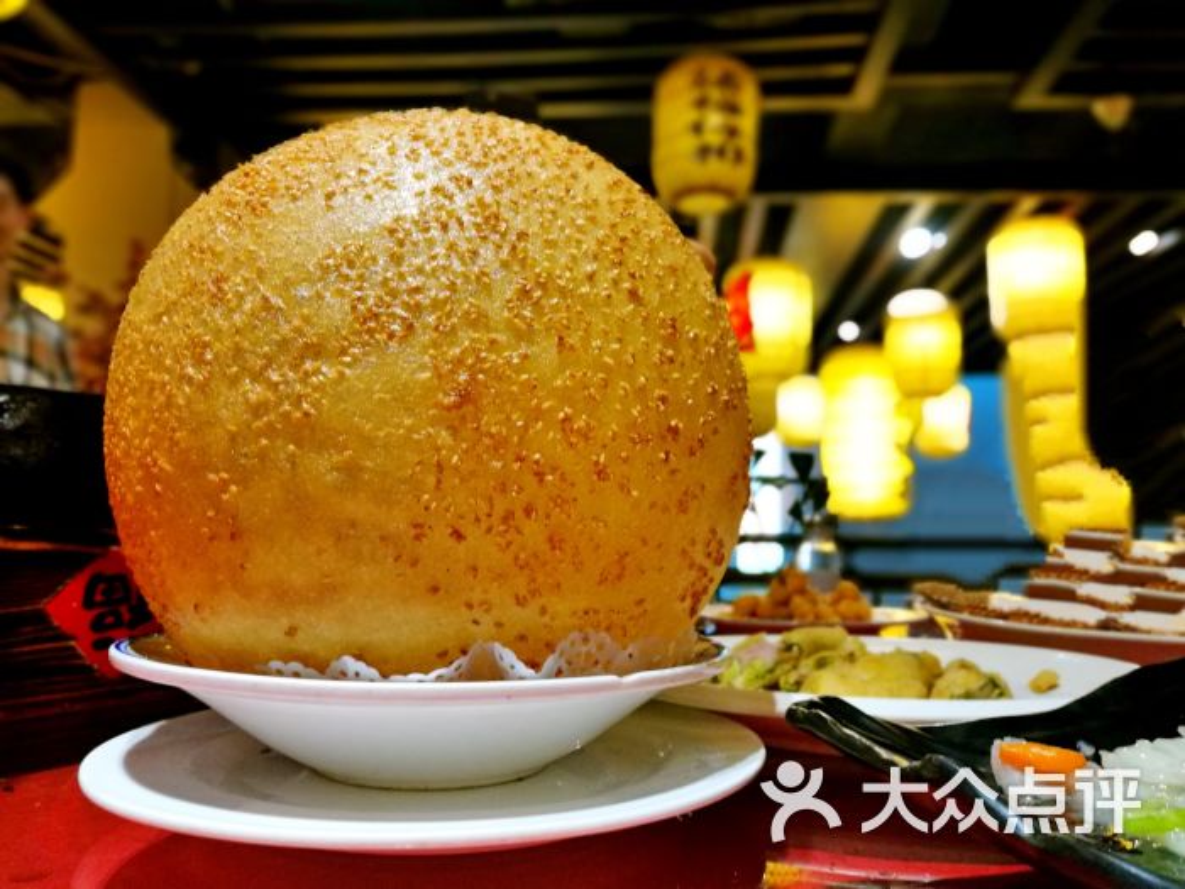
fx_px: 924
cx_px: 592
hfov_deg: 65.3
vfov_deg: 51.4
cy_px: 444
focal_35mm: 27
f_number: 4
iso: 320
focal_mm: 4.5
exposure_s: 1/25
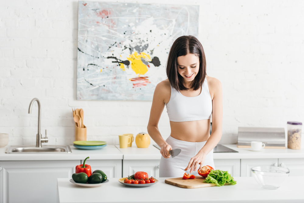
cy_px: 102
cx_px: 152
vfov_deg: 19.5
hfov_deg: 28.8
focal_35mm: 70
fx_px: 591
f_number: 3.2
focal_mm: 70
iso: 100
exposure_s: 1/200
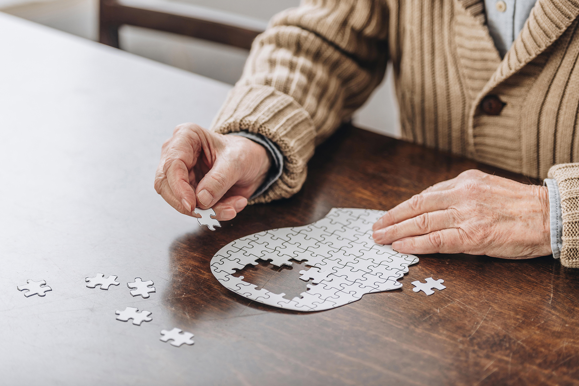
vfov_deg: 13.4
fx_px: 1640
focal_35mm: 102
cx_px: 290
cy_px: 193
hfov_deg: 20.0
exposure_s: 1/200
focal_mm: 102
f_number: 2.8
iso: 100
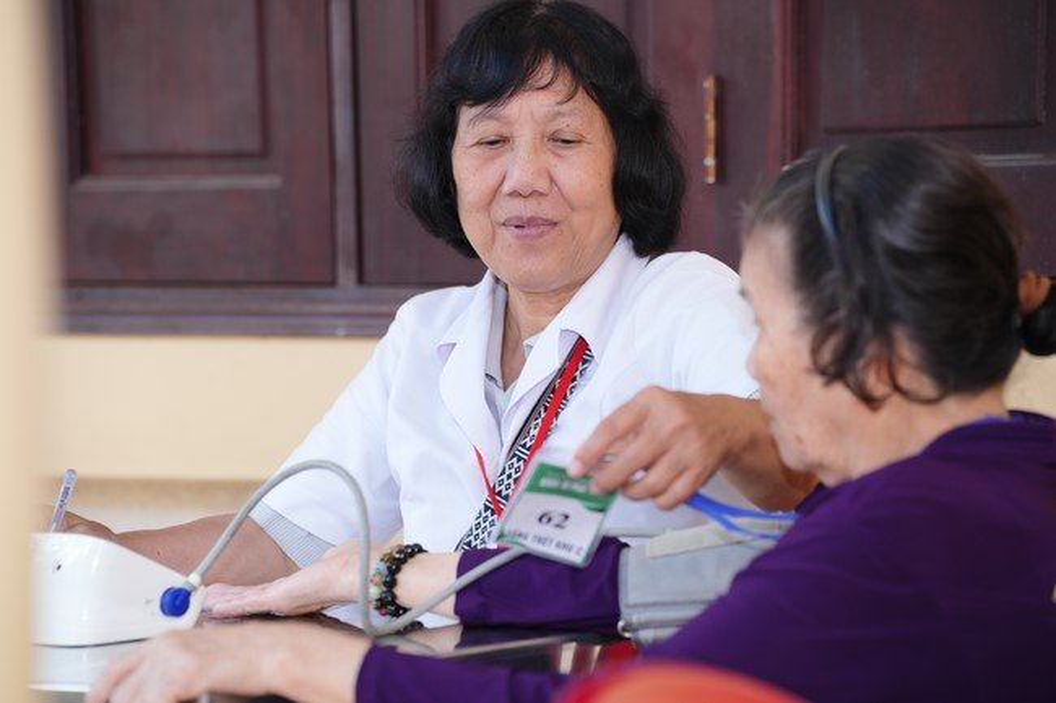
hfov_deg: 13.7
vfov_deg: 9.1
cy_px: 352
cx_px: 528
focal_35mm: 150
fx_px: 4399
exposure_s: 1/100
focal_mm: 150
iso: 500
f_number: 4.5
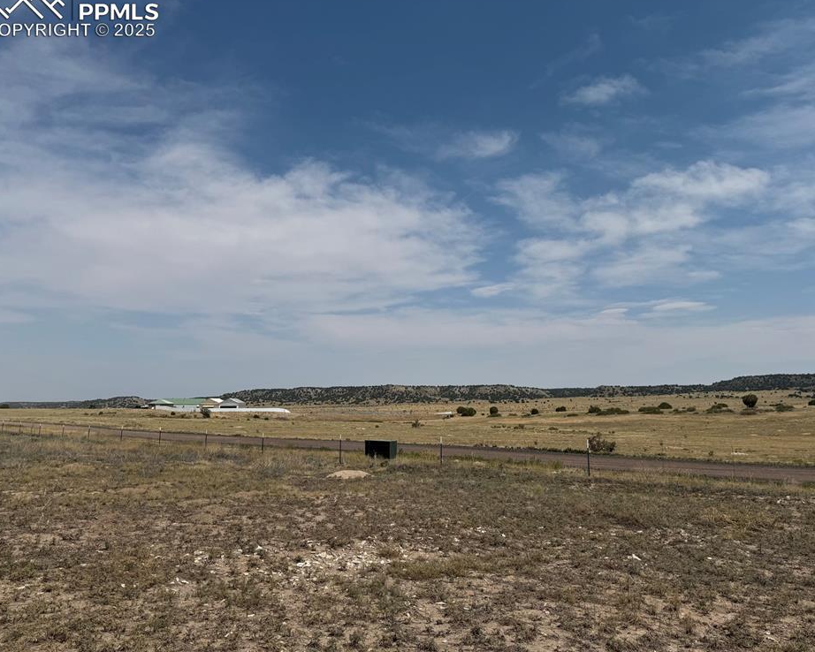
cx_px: 434
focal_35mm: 26
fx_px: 627
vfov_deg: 54.9
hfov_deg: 66.0
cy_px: 326
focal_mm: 6.76
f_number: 1.78
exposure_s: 1/12346
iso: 80
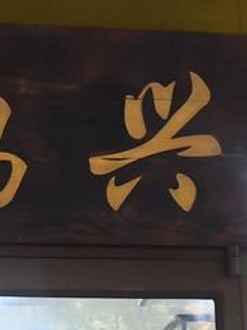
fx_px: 790
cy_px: 377
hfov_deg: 17.6
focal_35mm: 83
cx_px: 32
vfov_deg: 22.1
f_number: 1.6
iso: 640
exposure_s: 1/120
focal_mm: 3.95
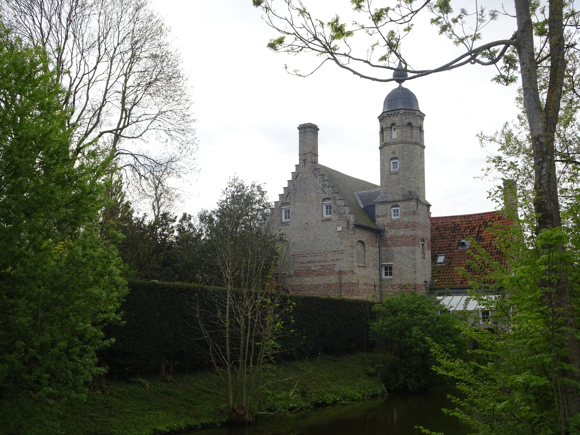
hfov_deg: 52.6
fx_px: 586
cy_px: 218
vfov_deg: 40.7
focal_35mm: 35
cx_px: 290
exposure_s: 1/640
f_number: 4
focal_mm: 5.98
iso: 80
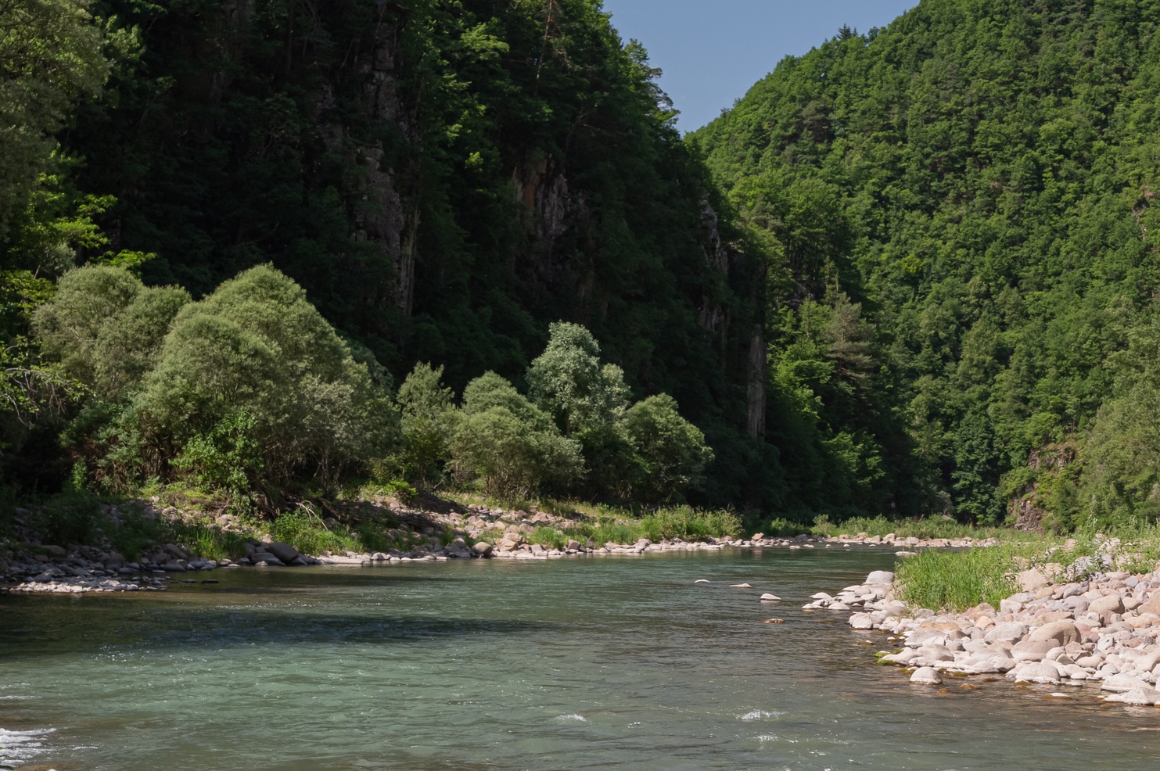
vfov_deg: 16.7
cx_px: 799
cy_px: 452
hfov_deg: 24.7
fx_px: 2633
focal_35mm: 82
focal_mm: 35
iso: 400
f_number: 10
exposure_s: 1/125
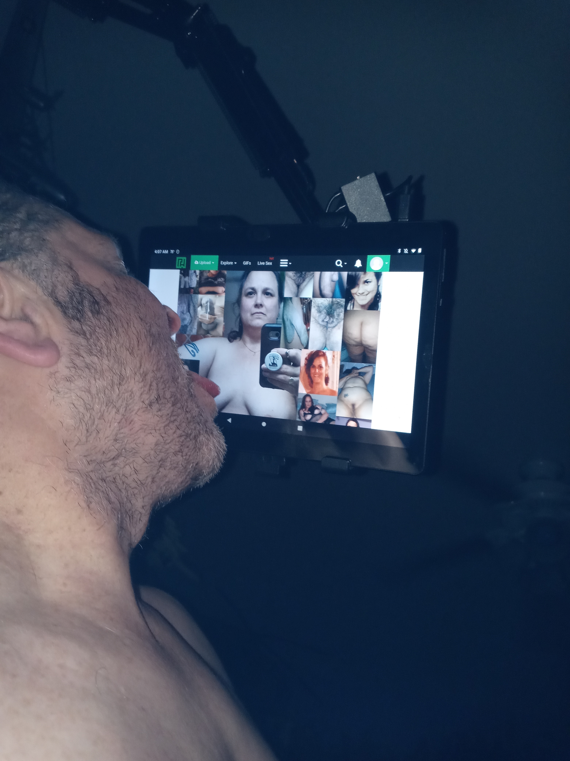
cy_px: 380
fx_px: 615
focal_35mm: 28
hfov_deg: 49.7
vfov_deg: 63.4
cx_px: 285
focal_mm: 3.61
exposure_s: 1/30
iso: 200
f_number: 1.8
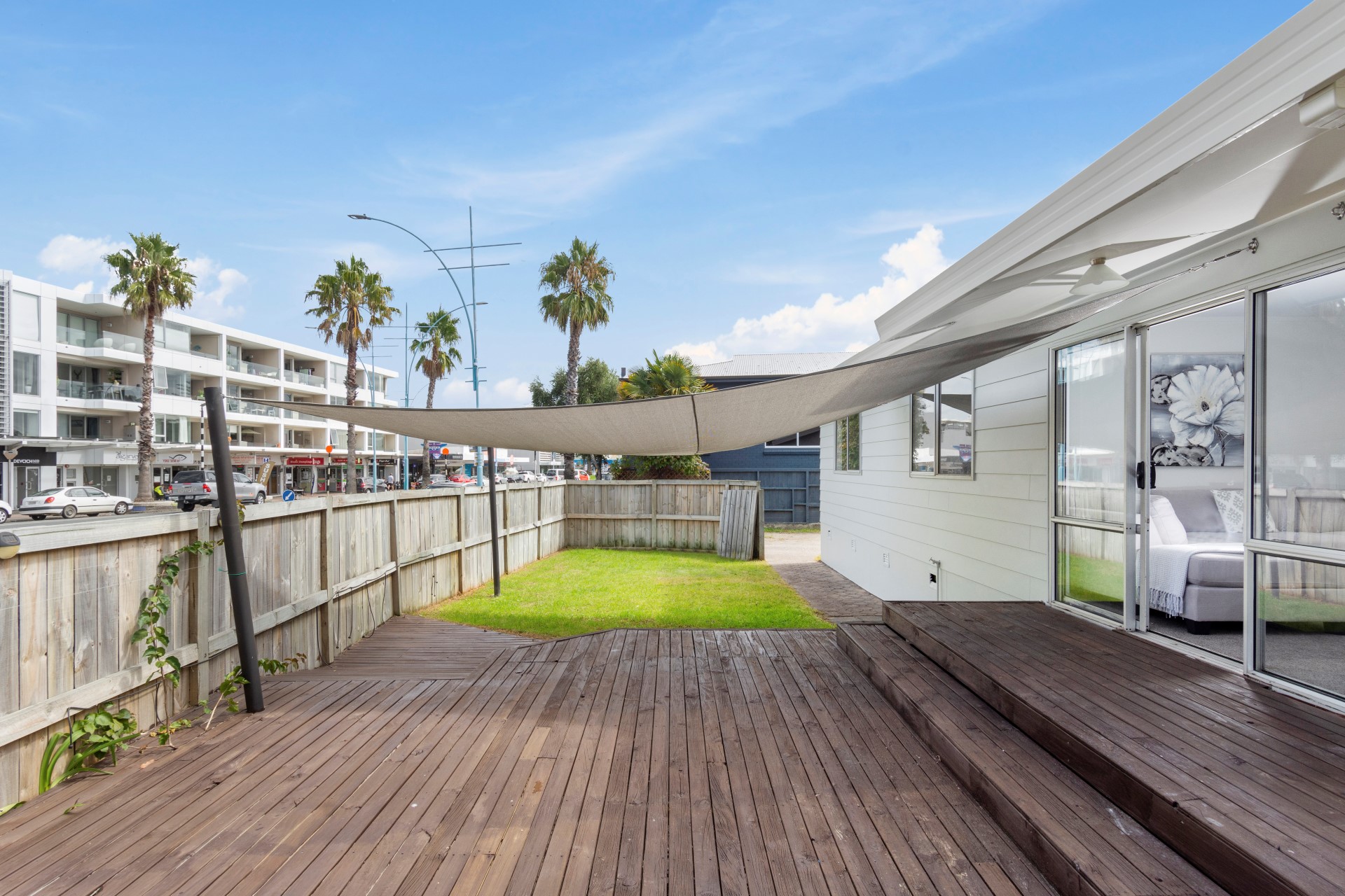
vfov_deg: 67.4
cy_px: 448
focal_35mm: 18
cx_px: 672
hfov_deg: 90.0
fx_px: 672
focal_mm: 12
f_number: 10
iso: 250
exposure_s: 1/200
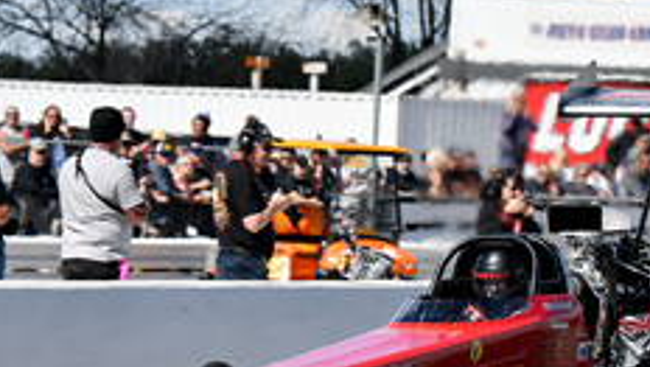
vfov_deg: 2.7
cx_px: 507
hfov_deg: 4.7
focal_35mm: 457
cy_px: 277
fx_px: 7886
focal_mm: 135
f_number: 5.6
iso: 160
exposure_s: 1/1250
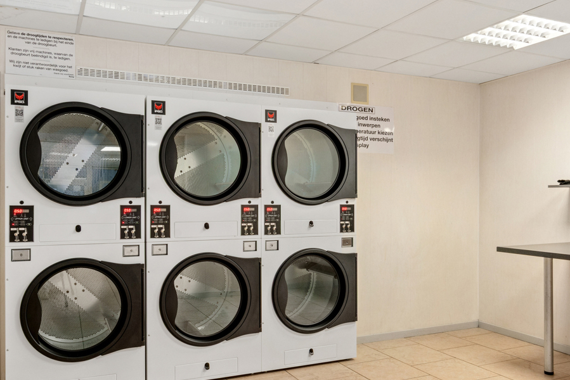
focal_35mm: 32
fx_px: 507
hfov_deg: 58.7
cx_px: 295
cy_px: 200
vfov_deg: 41.1
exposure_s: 1.6
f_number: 11
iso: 250
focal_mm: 16
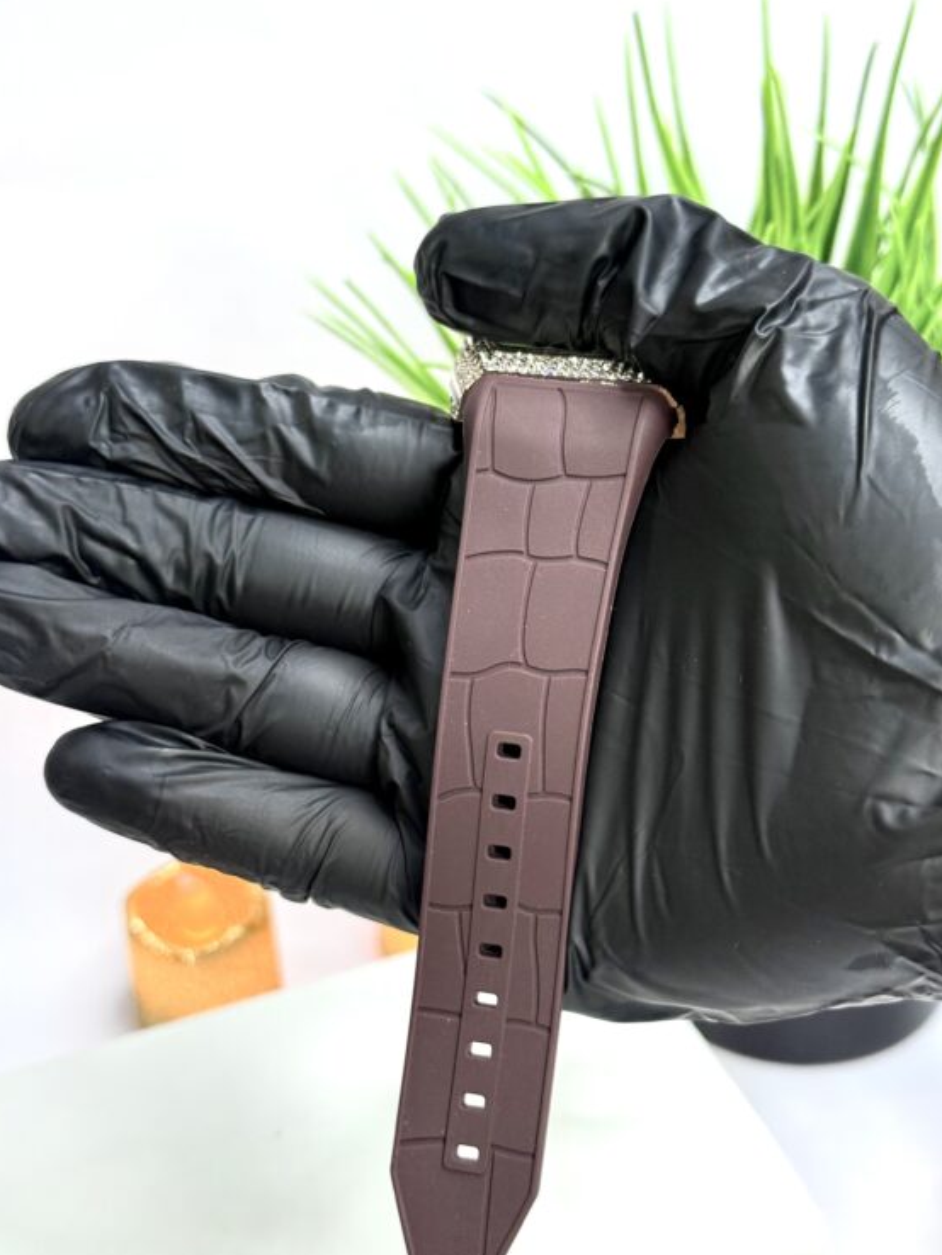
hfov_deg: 28.0
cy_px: 668
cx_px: 502
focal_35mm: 52
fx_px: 1886
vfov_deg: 36.8
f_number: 1.78
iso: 125
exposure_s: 1/100
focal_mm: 6.76
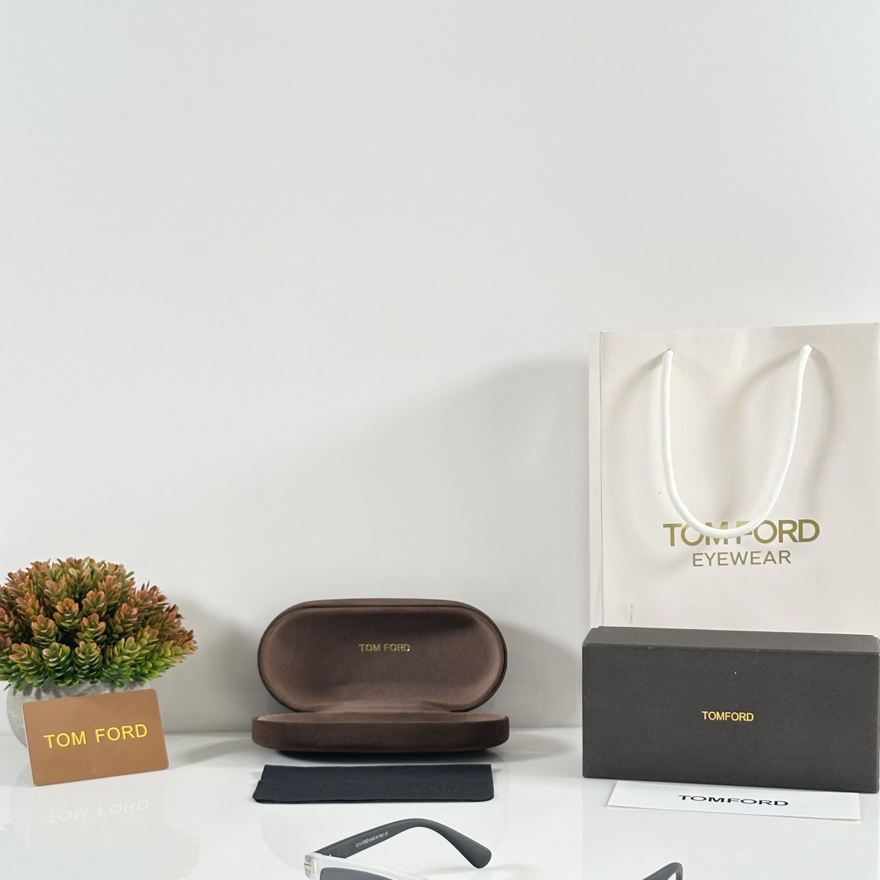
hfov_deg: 30.0
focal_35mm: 57
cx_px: 441
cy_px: 569
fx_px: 1639
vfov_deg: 29.9
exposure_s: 1/89
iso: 80
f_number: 1.78
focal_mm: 6.86
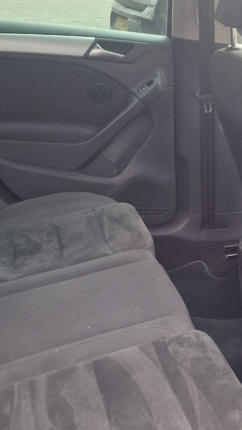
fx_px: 650
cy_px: 224
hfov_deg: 20.9
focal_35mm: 57
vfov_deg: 36.6
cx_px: 186
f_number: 1.8
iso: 320
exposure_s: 1/100
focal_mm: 6.4
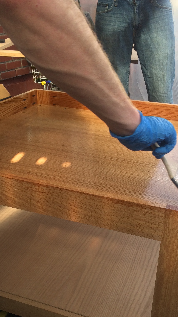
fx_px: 327
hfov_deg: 30.3
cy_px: 189
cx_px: 108
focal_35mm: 39
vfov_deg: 51.3
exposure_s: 1/380
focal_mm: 4.15
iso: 32
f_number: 2.2
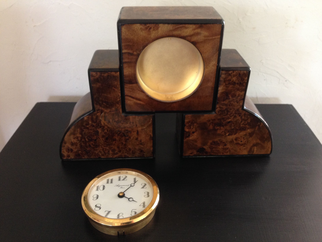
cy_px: 121
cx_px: 161
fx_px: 307
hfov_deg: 55.4
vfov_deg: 42.9
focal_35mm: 33
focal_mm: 4.12
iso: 160
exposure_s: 1/20
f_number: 2.4
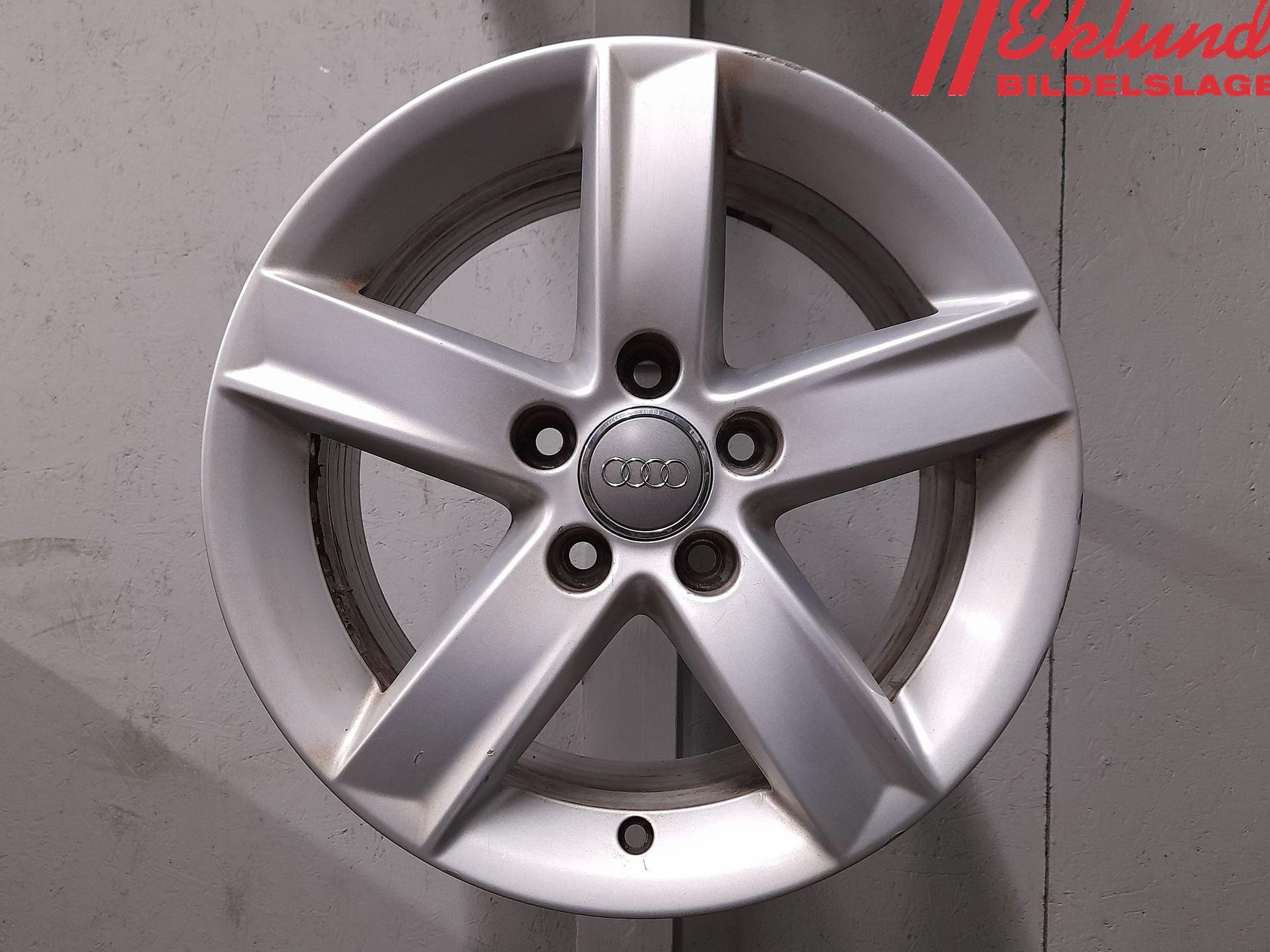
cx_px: 646
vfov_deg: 53.1
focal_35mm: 26
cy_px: 481
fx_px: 954
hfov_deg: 67.3
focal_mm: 4.6
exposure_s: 1/33
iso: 320
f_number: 2
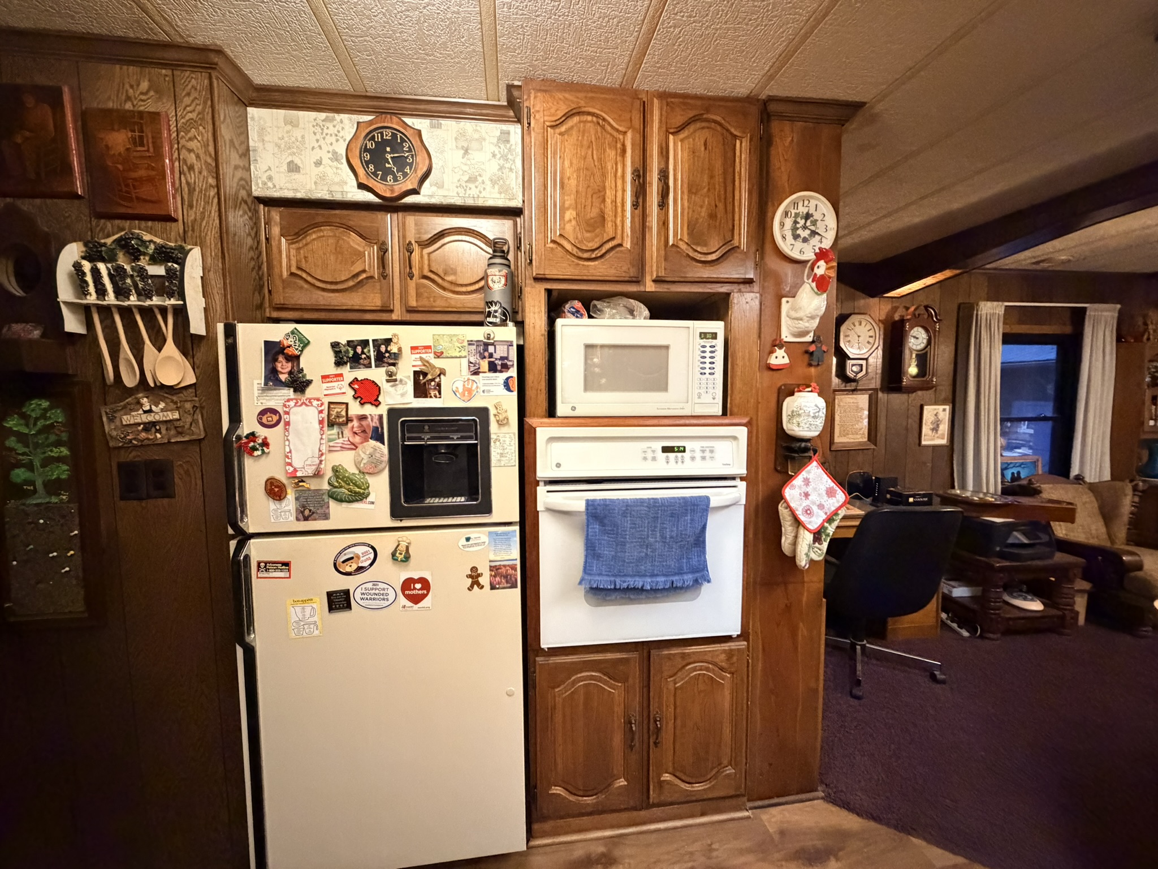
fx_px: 468
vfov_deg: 85.7
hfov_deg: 102.1
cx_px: 579
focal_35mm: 14
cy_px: 434
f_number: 2.2
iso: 1250
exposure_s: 1/60
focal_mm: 2.22
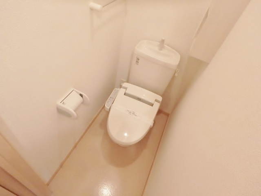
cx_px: 130
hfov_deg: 79.0
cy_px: 98
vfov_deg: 63.4
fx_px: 158
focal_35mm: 21
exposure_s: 1/30
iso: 800
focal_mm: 3.7
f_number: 3.5
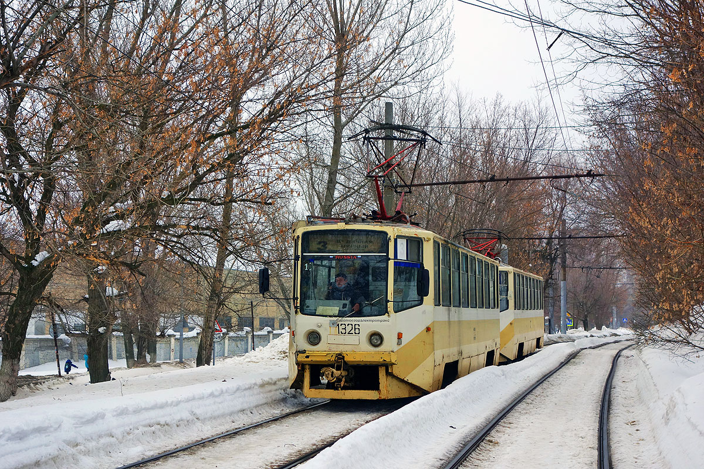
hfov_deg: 32.4
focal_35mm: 62
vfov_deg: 21.9
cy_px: 234
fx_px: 1212
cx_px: 352
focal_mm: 23.01
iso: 125
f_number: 4
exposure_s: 1/500
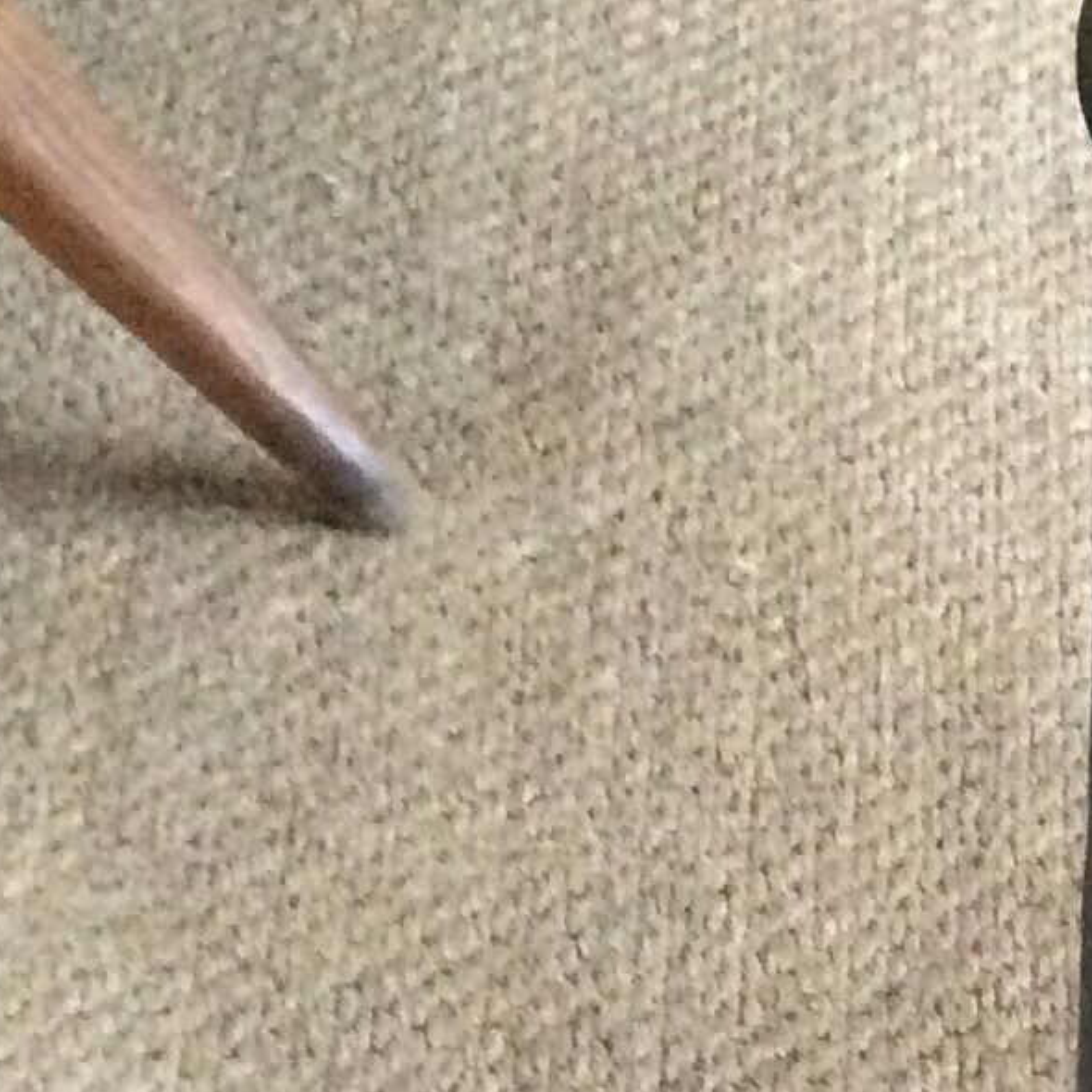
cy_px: 1433
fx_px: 4426
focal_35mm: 124
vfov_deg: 13.5
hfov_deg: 13.3
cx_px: 1603
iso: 320
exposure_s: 1/17
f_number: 2.4
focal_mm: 3.3
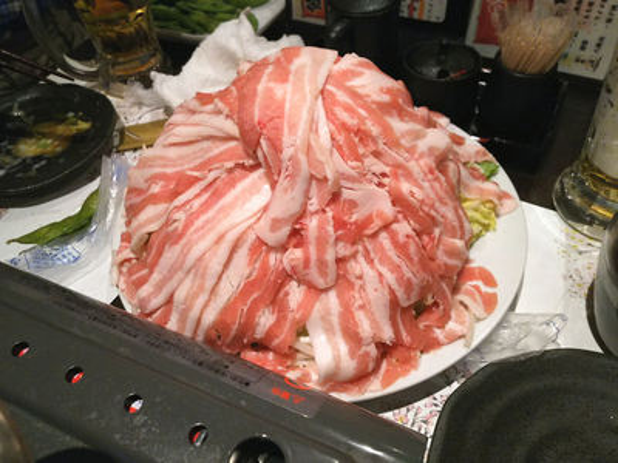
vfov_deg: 51.4
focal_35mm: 27
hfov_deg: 65.3
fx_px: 482
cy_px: 232
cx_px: 309
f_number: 1.9
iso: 250
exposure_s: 1/33
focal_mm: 4.2
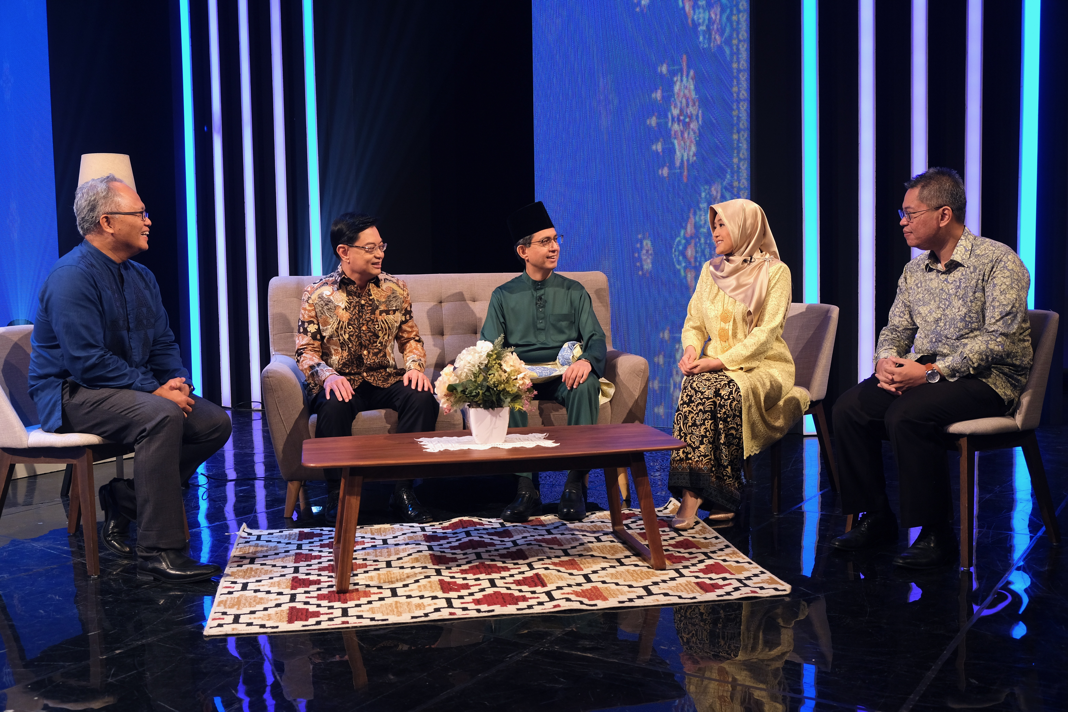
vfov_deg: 35.1
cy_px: 356
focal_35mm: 38
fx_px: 1127
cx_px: 534
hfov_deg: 50.7
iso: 640
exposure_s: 1/60
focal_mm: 25.4
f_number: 4
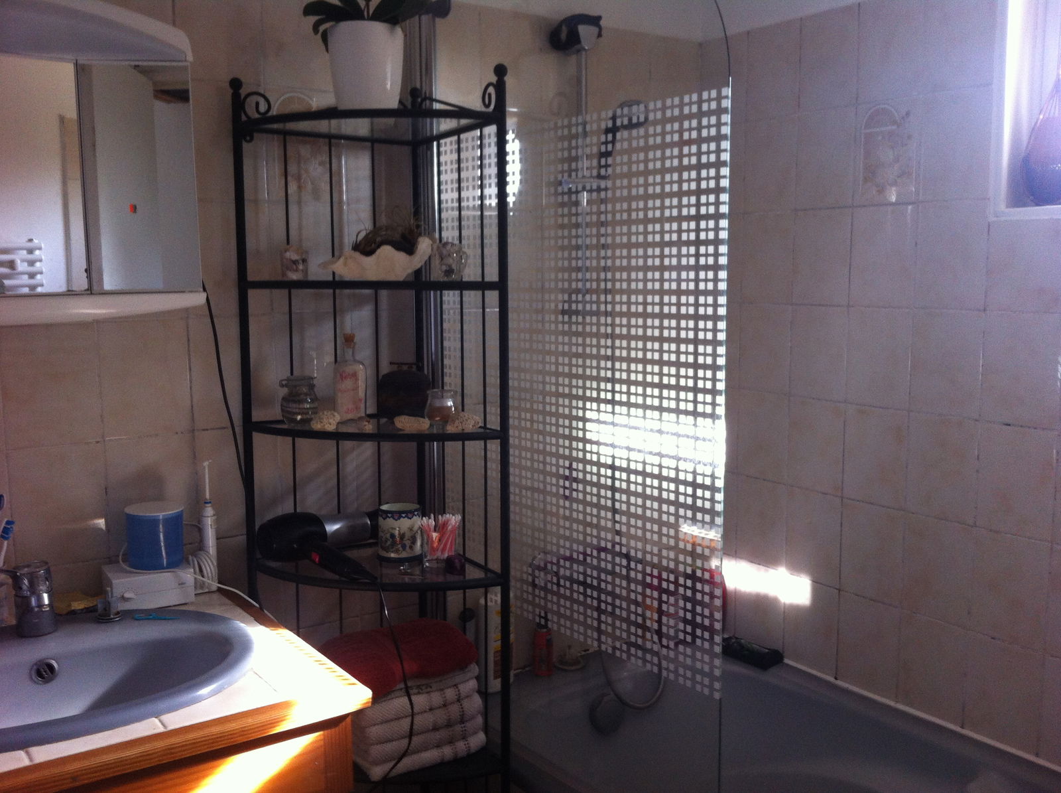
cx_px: 530
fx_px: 1071
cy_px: 396
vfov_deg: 40.6
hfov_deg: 52.7
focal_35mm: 35
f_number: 2.8
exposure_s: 1/15
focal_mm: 3.85
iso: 125
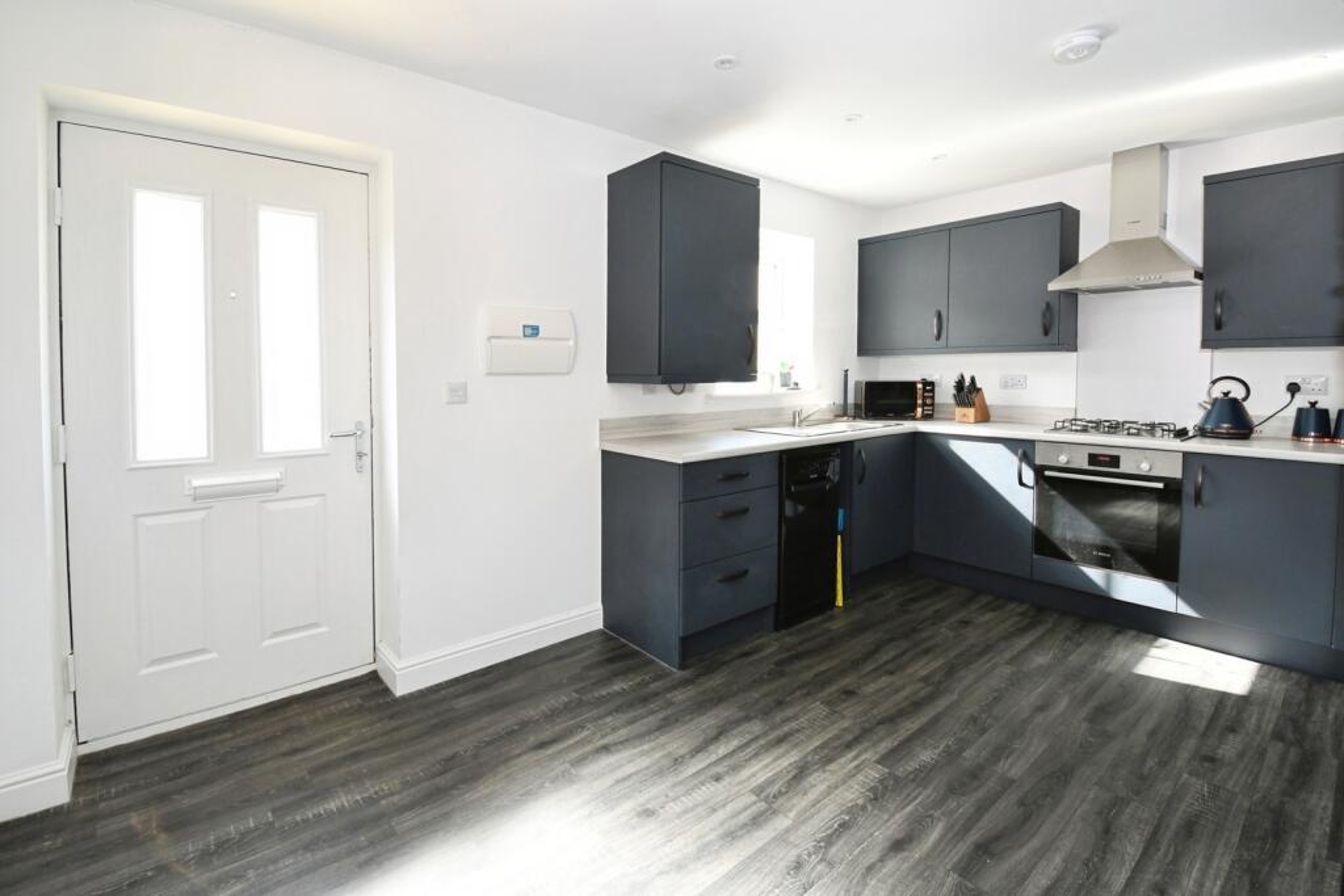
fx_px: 560
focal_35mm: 15
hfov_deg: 100.4
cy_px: 448
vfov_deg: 77.3
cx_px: 672
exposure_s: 1/60
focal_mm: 10
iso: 800
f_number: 7.1
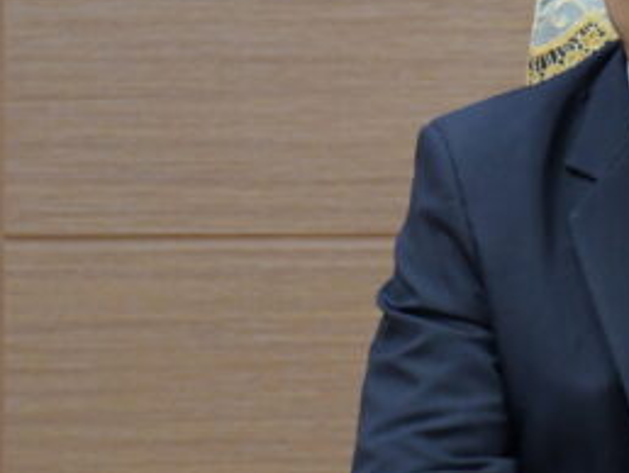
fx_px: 5147
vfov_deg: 5.3
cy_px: 80
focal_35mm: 283
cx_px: 605
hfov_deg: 7.0
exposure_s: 1/160
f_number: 5
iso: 6400
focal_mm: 66
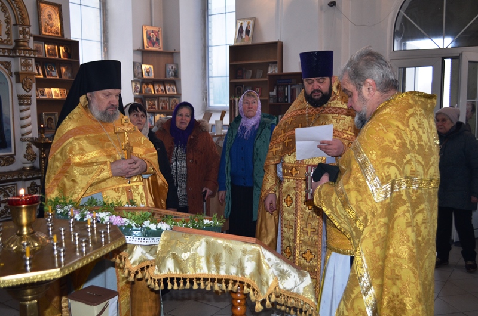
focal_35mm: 36
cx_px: 239
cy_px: 158
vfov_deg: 36.7
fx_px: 477
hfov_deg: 53.2
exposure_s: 1/60
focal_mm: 24
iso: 560
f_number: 4
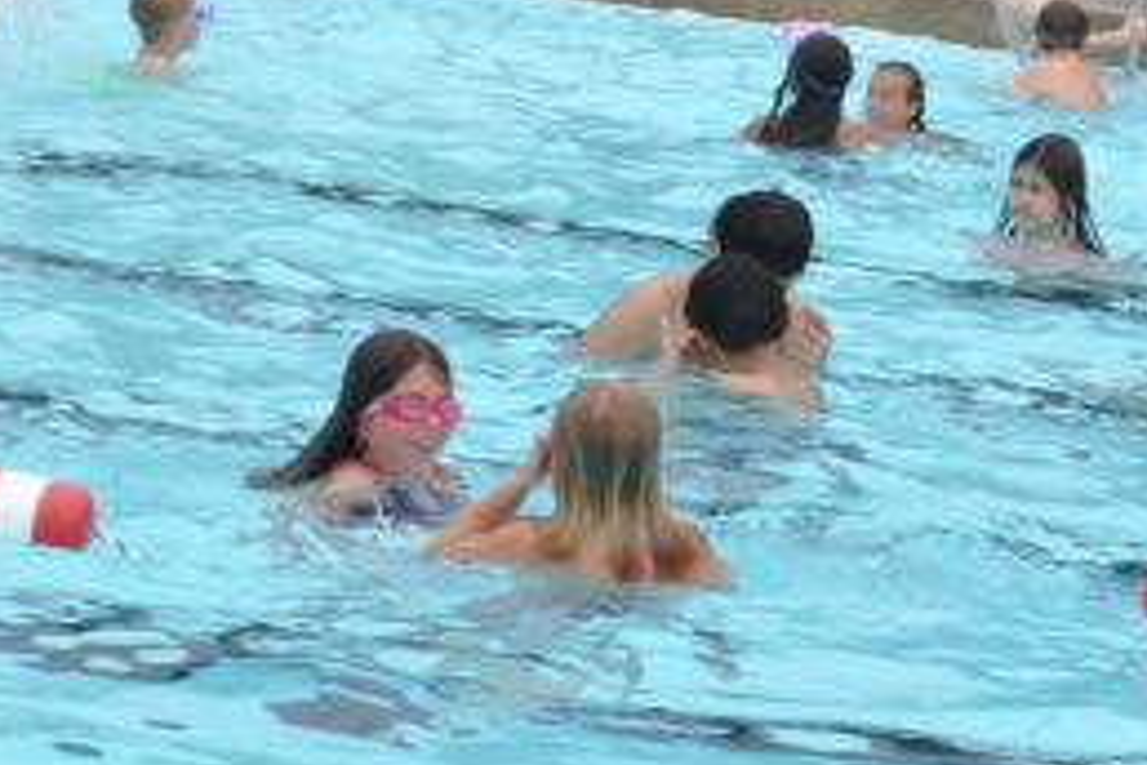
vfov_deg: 5.7
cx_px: 1123
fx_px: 7661
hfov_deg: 8.5
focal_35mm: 240
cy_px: 85
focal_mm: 55
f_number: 7.1
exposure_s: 1/200
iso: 200
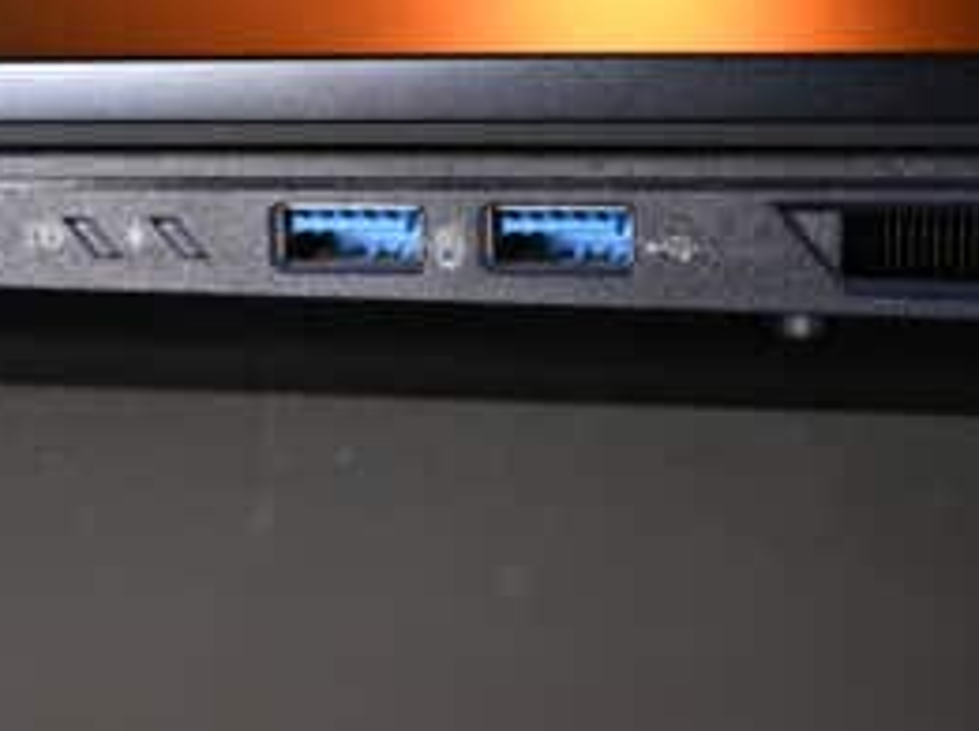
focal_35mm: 141
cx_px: 405
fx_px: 3982
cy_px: 274
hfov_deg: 14.0
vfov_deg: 10.5
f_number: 4
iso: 320
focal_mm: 98
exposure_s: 1/100
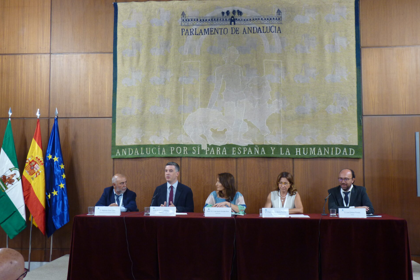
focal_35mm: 45
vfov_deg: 29.9
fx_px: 525
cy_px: 130
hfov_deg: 43.6
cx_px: 210
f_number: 3
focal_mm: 7.6
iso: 200
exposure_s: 1/30
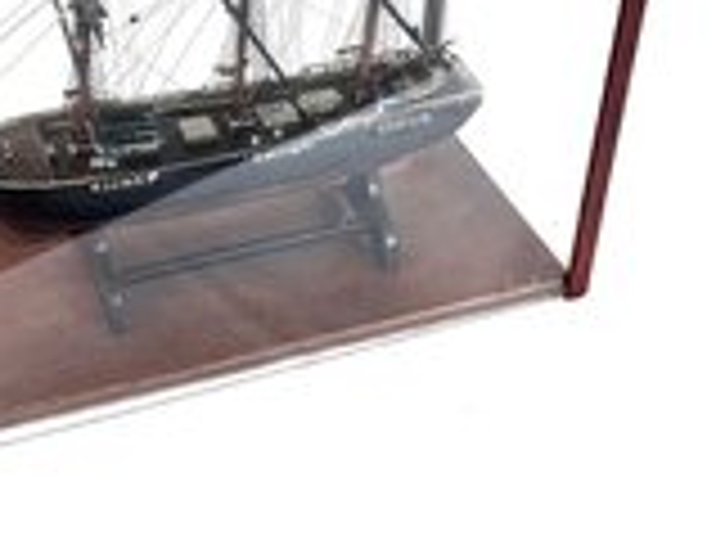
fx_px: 1157
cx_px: 110
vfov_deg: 24.6
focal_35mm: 56
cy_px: -29
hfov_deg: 33.1
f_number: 1.6
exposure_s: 1/120
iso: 40
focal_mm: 5.96
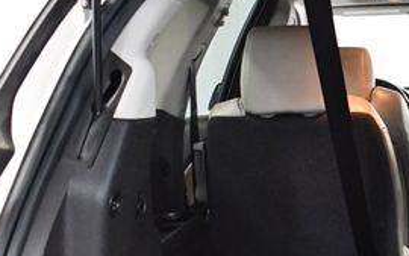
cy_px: 217
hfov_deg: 22.3
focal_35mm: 87
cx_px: 462
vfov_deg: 14.9
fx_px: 970
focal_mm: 18
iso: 3200
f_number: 3.5
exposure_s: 1/60
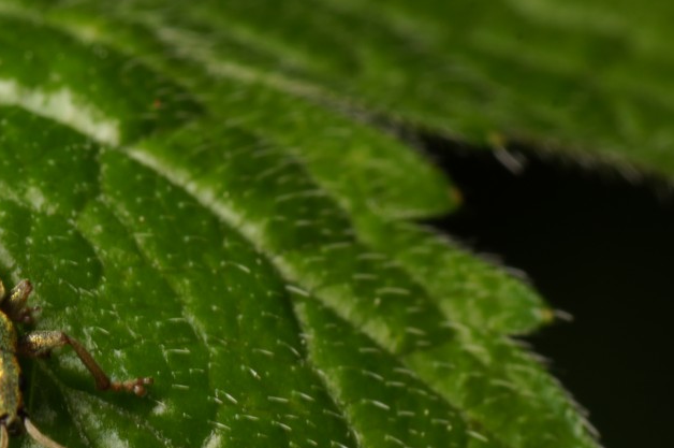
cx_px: 103
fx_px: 4824
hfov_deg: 8.0
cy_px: 351
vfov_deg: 5.3
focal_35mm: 258
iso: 100
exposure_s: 1/160
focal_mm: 90
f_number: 16
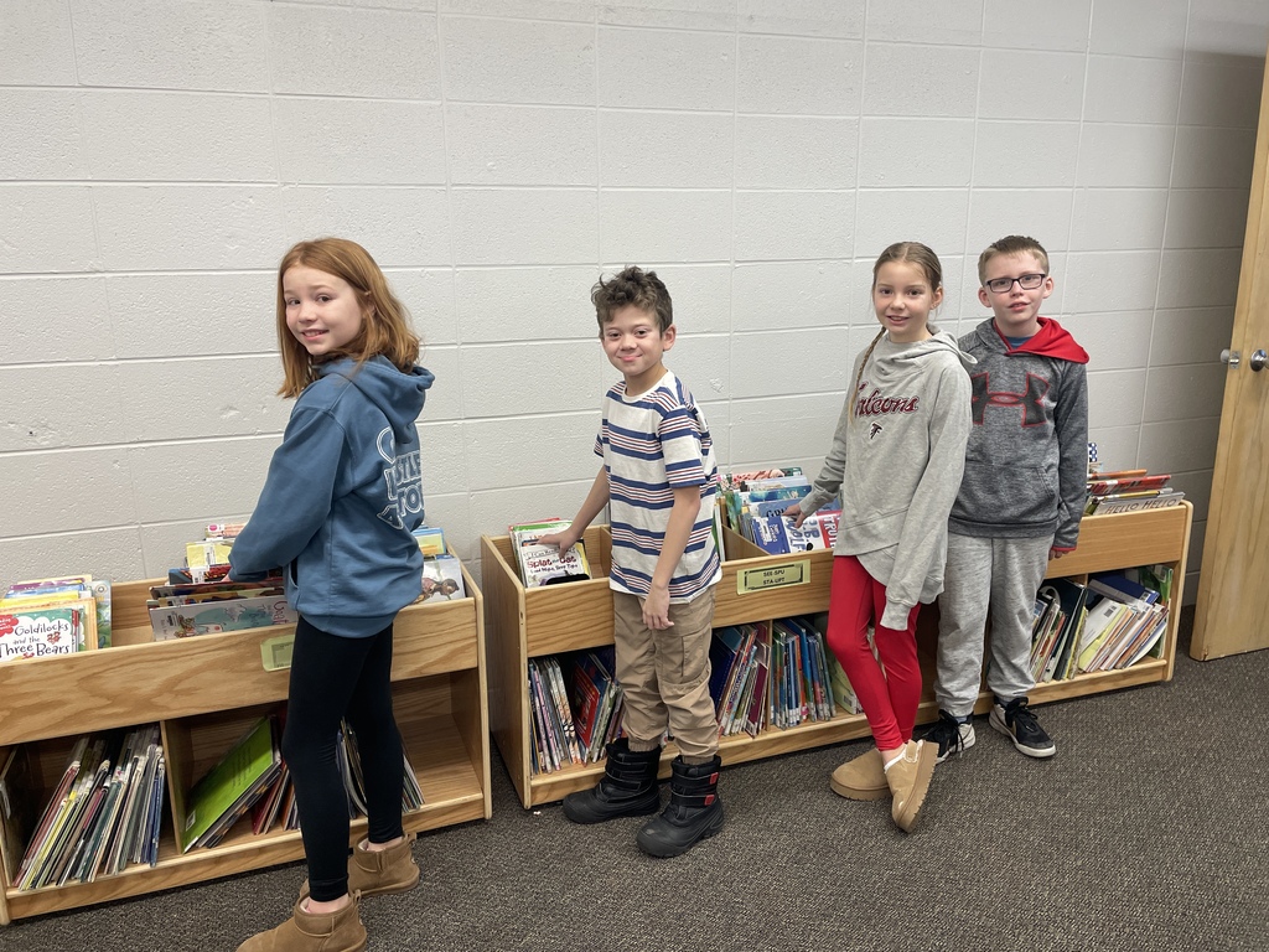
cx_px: 634
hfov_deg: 67.3
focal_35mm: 26
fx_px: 953
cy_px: 476
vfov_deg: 53.1
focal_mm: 4.2
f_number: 1.6
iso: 125
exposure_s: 1/120
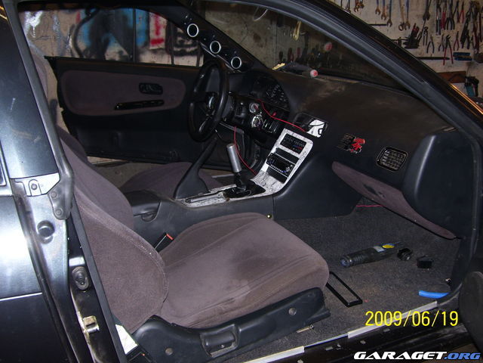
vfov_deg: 38.7
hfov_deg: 50.1
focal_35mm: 37
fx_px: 516
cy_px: 182
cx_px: 242
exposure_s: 1/60
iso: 80
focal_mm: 6
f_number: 2.7
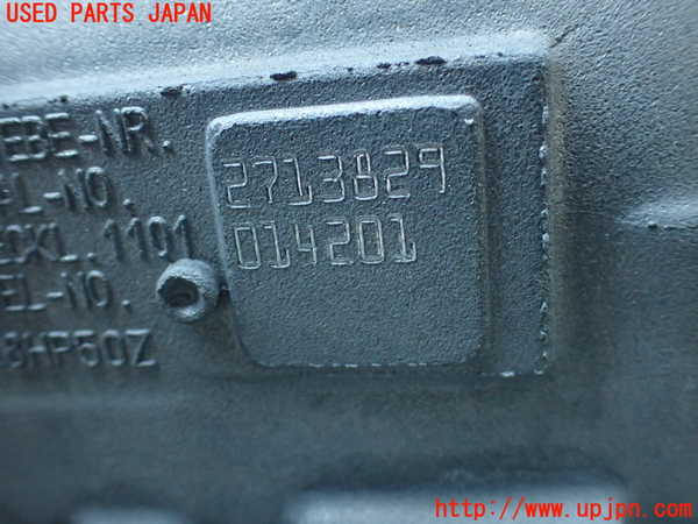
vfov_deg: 44.2
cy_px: 262
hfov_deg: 56.8
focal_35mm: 32
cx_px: 349
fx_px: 645
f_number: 2.4
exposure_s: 1/30
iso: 500
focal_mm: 5.79
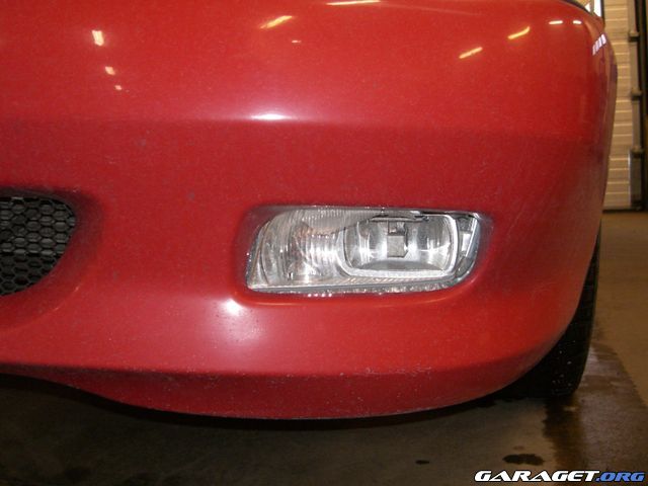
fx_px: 711
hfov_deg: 49.0
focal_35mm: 38
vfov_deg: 37.7
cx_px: 324
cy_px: 243
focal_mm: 7.9
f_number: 2.8
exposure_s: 1/60
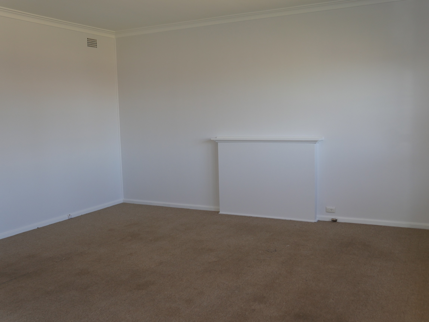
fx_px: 471
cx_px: 214
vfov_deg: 37.7
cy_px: 161
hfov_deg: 49.0
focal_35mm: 38
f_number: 4.1
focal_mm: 19
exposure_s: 1/60
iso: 250
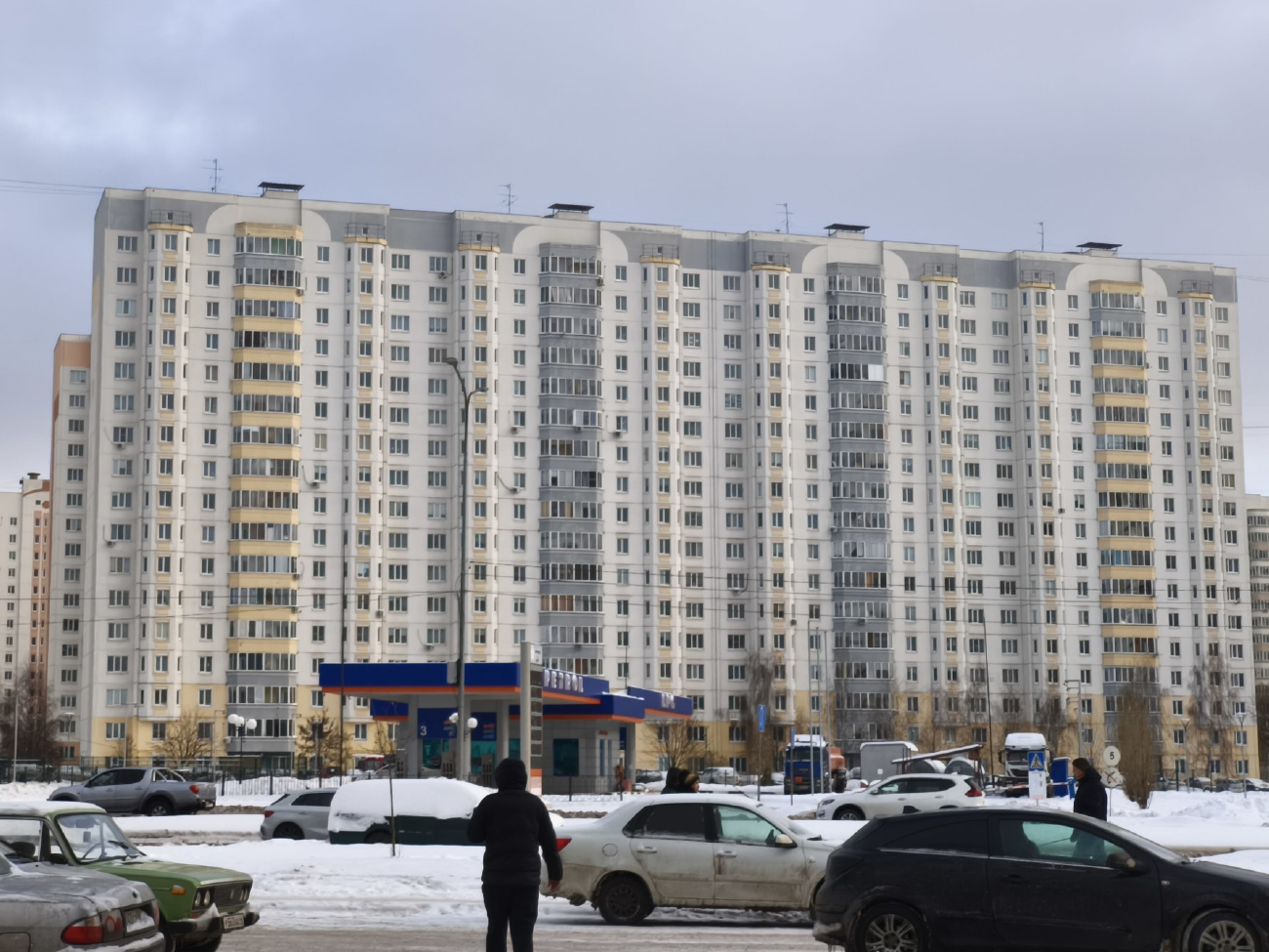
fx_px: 1833
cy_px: 476
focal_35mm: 50
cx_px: 634
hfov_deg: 38.2
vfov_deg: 29.1
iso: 50
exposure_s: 1/215
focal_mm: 7.1
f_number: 1.9
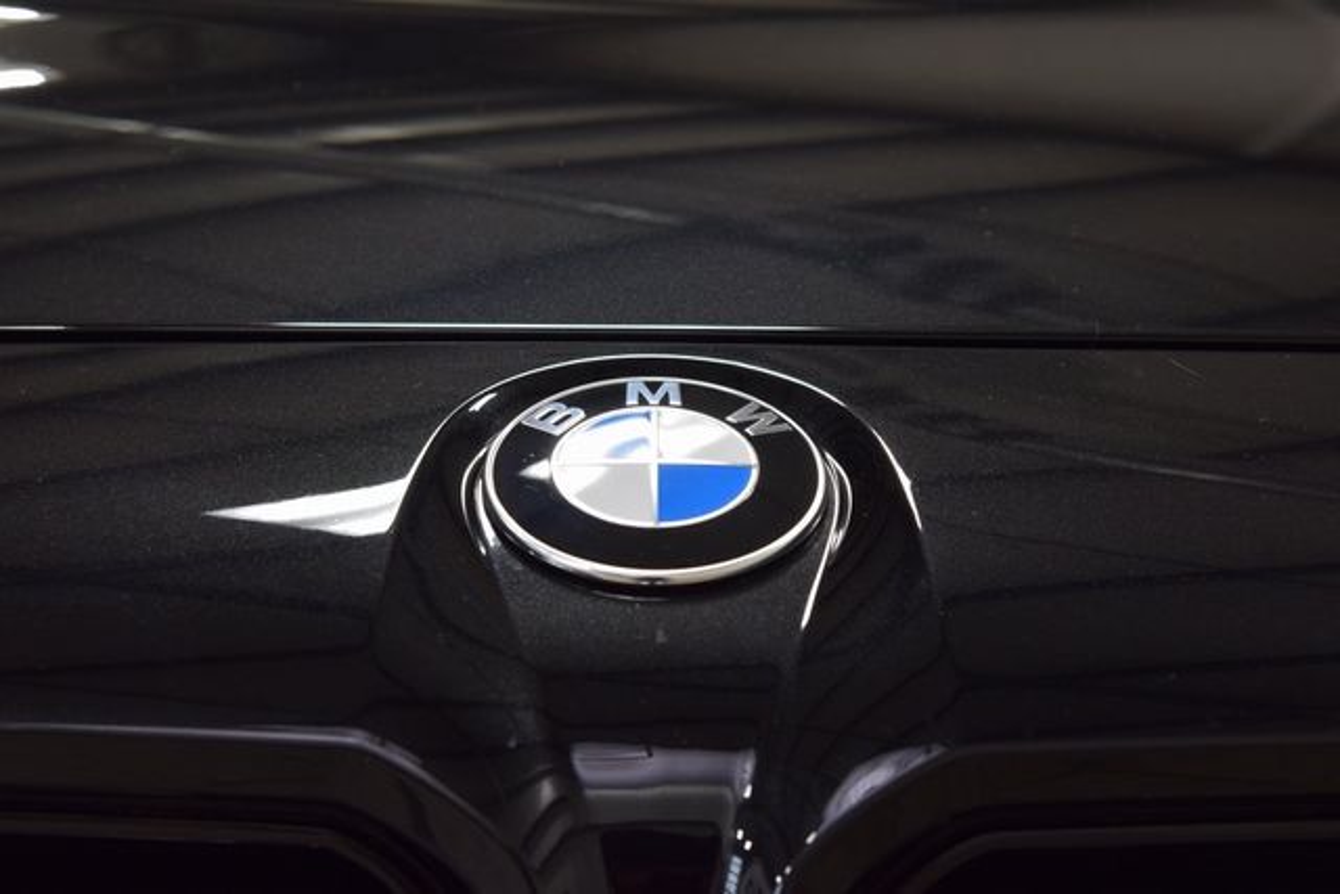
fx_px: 2904
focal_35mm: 78
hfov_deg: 26.0
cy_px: 447
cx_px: 670
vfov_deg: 17.5
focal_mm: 52
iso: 400
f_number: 7.1
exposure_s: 1/25
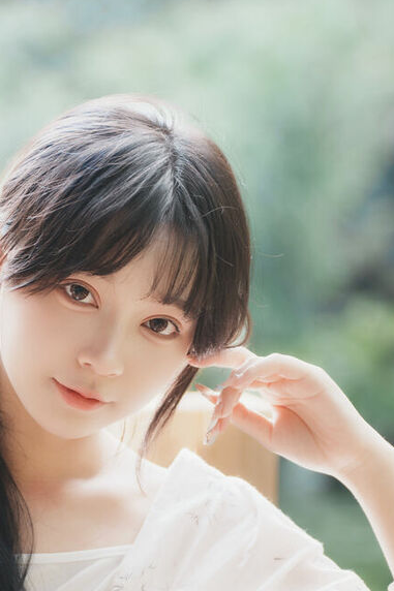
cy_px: 628
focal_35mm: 245
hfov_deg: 5.6
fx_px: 4024
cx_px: 47
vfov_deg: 8.4
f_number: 2.8
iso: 125
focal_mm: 89
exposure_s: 1/80
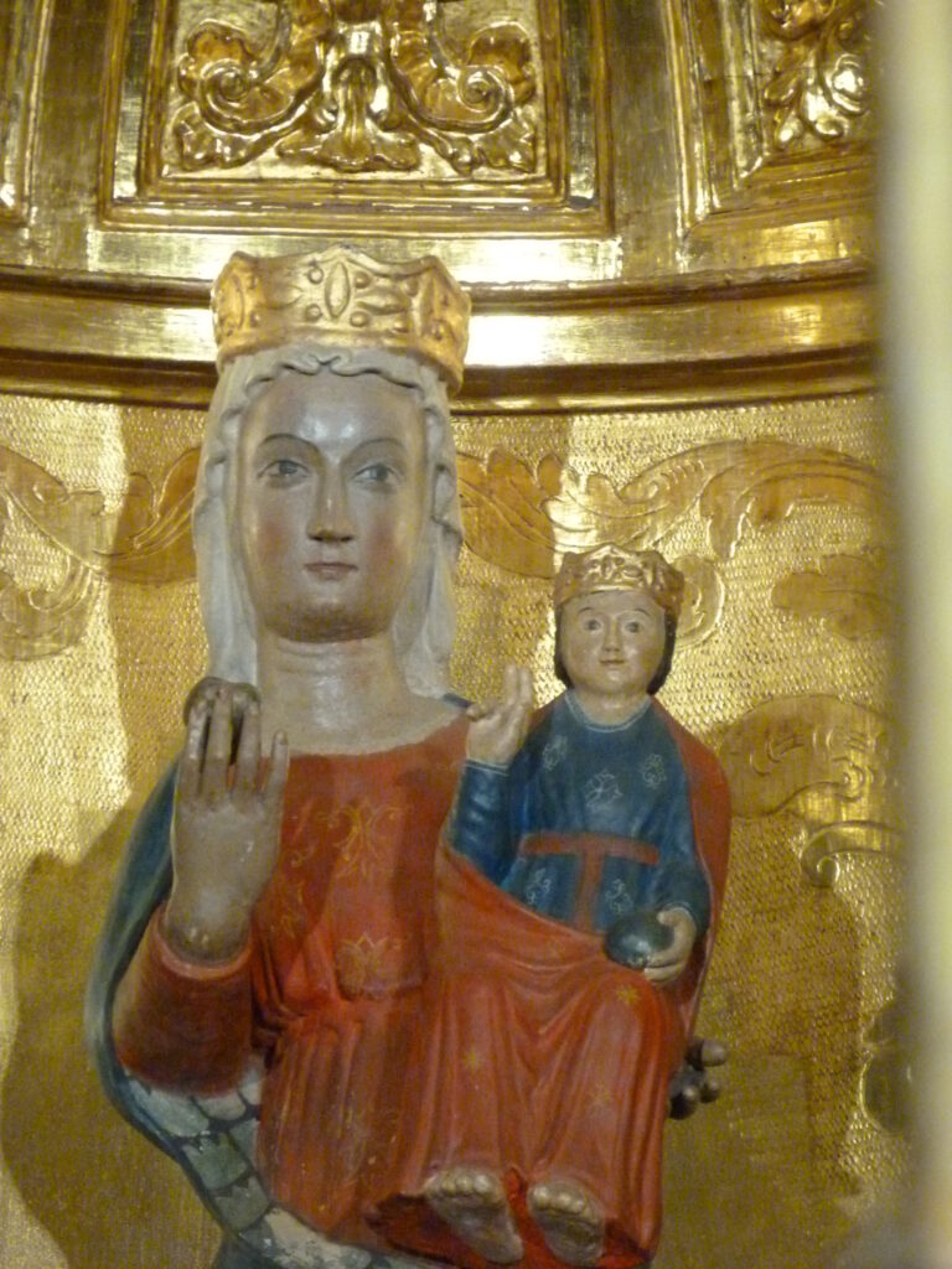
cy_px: 634
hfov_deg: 8.4
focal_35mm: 177
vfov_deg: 11.2
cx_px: 476
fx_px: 6490
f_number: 3.8
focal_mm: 31.9
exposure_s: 1/15
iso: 800
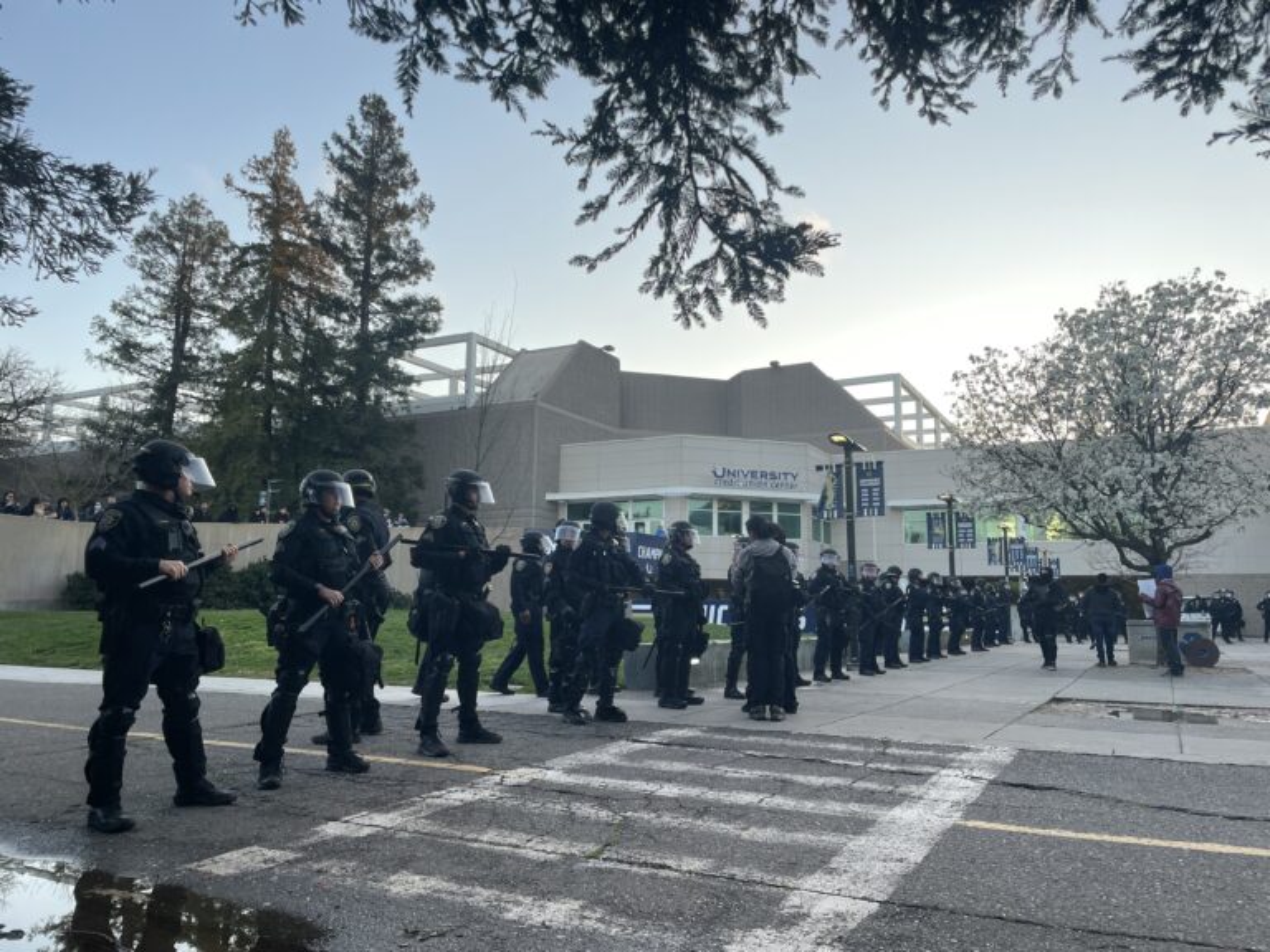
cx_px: 635
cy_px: 476
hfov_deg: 67.3
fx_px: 954
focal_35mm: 26
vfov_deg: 53.1
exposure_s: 1/214
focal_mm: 4.2
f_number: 1.6
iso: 32
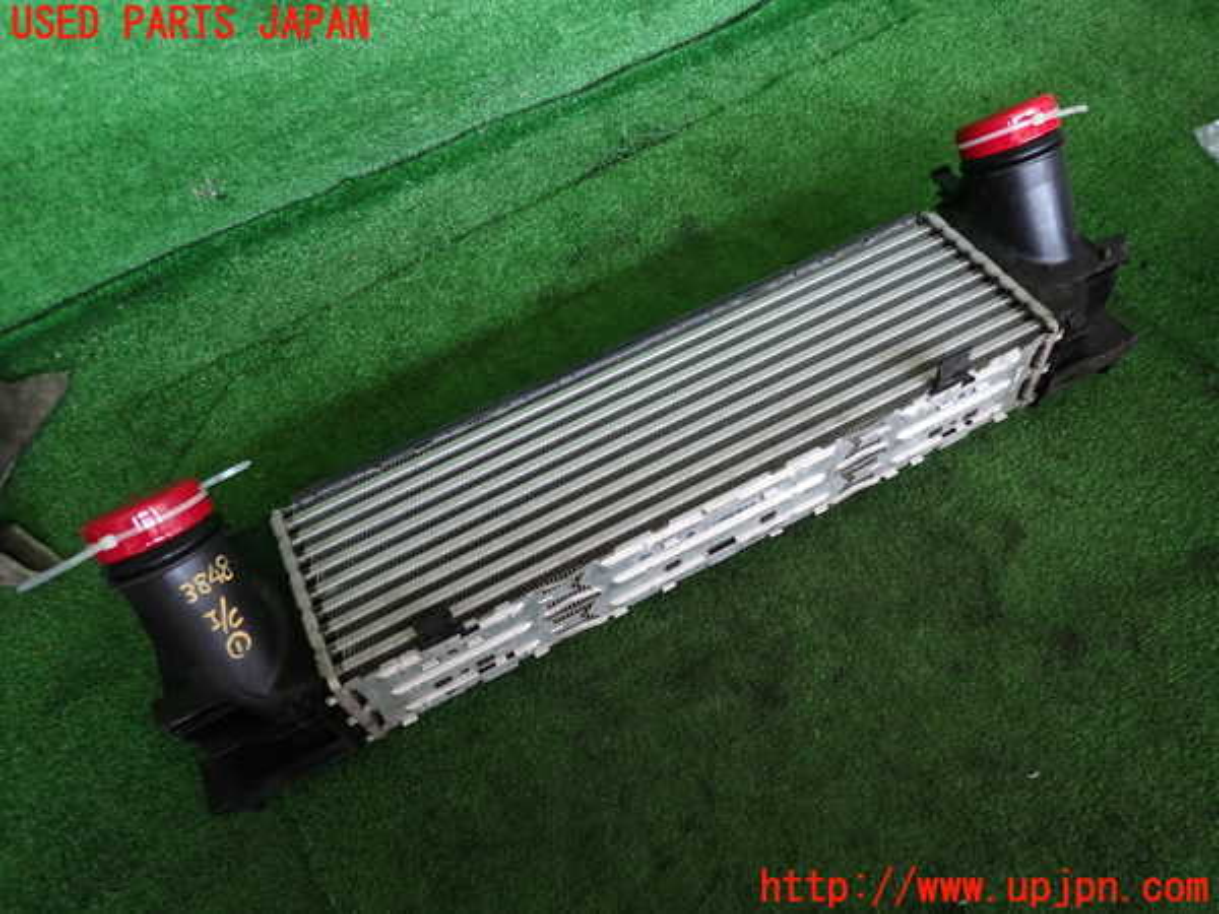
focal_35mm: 25
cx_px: 610
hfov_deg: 69.4
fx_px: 880
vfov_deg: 54.9
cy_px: 457
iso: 100
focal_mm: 4.5
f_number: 2
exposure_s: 1/60
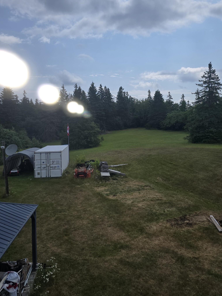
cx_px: 124
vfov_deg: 67.1
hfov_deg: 52.9
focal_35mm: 26
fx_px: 222
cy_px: 132
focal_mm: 6.3
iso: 12
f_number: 1.7
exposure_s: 1/952
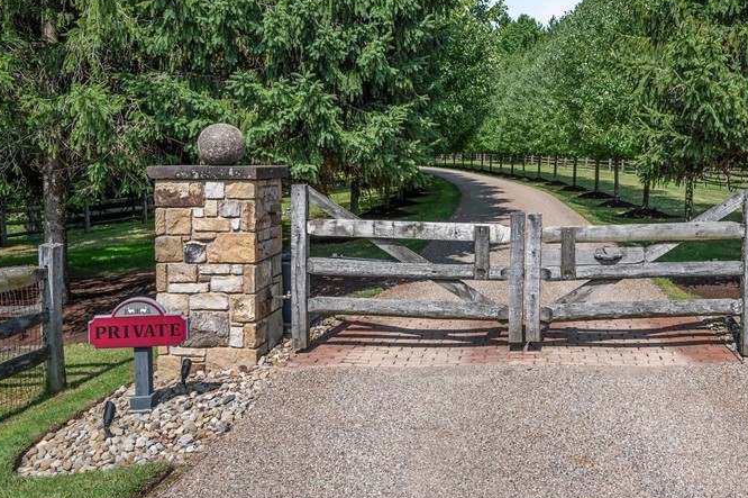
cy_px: 160
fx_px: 661
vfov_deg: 40.7
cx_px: 524
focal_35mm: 32
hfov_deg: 57.2
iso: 400
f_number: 8
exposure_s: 1/640
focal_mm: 19.5
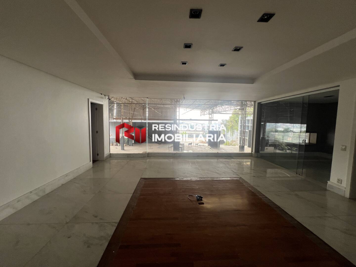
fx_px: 134
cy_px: 134
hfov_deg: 106.2
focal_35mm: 13
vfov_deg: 89.9
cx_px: 178
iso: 40
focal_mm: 1.57
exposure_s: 1/99
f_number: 1.8
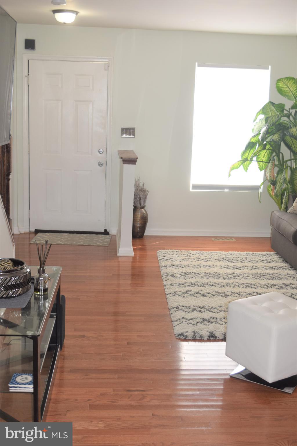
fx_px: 520
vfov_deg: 46.4
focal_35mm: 42
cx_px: 148
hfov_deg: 31.9
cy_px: 223
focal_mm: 28
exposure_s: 1/125
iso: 560
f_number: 5.6
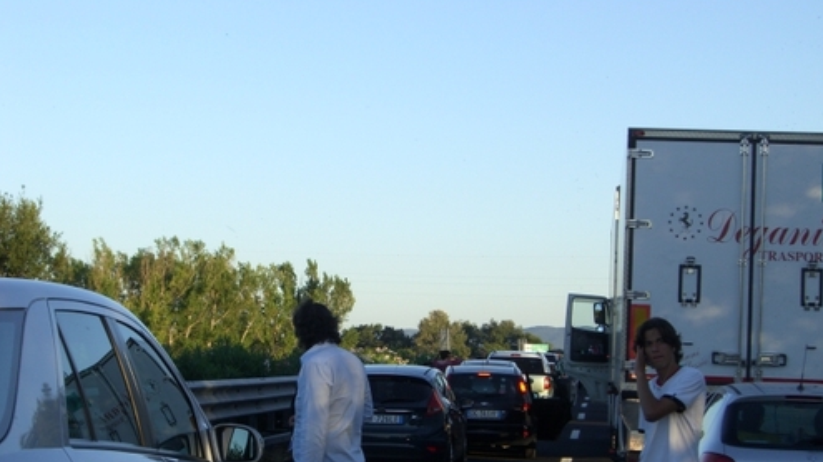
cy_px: 300
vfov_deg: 13.9
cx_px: 411
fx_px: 1898
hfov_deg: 24.5
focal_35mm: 87
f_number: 4.1
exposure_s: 1/250
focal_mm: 12.8
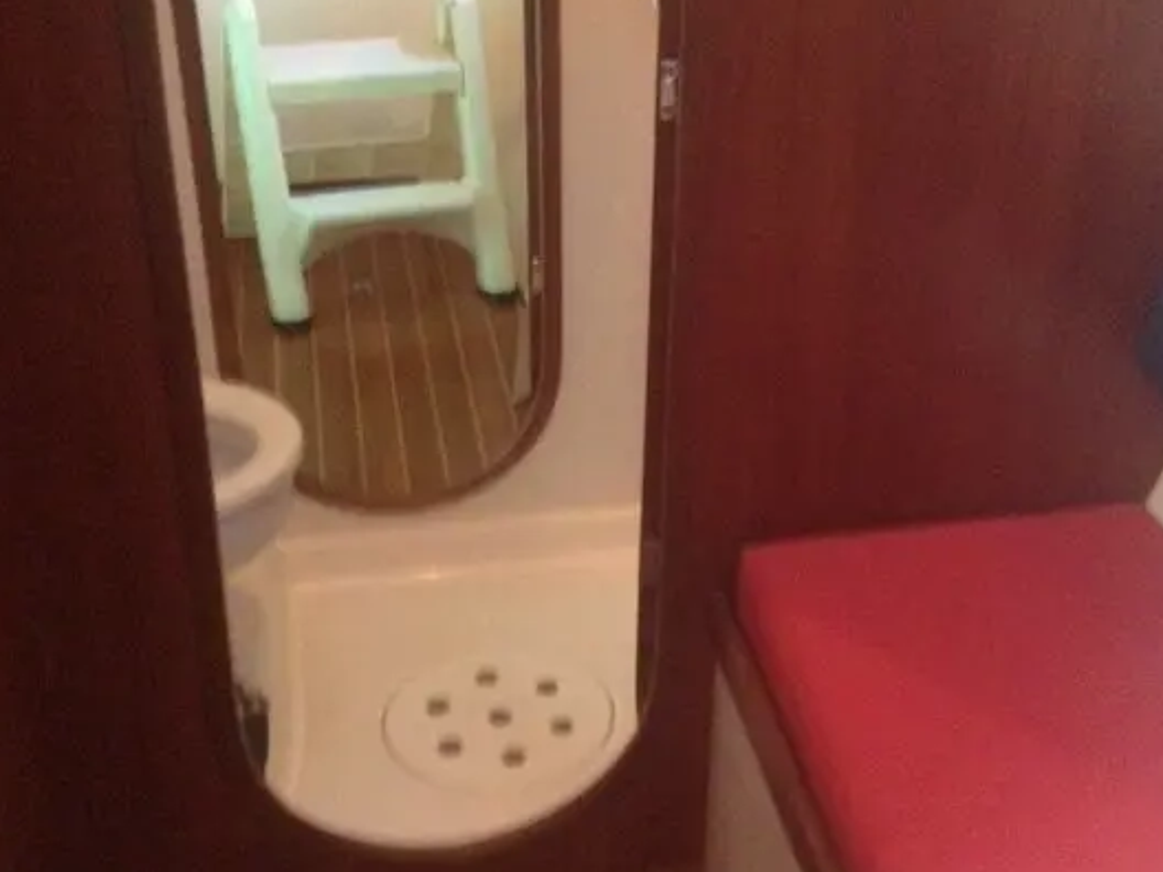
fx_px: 1781
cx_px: 722
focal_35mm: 53
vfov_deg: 27.5
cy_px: 449
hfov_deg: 36.0
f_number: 2.4
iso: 640
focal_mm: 4.28
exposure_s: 1/15
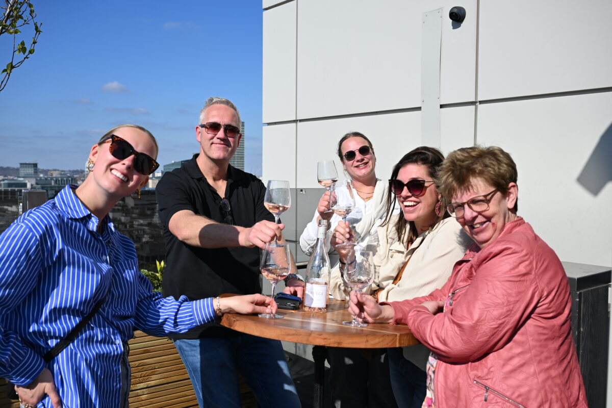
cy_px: 204
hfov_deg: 54.4
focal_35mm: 35
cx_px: 306
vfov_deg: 37.9
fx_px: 595
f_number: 6.3
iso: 200
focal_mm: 35
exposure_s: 1/1600
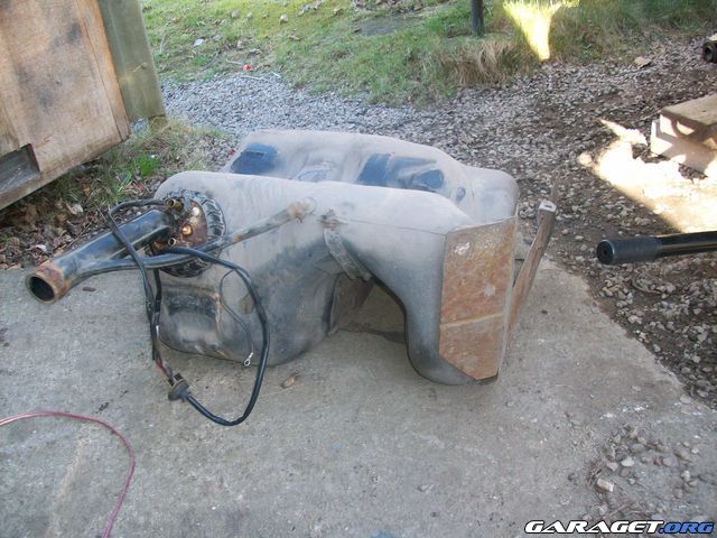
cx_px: 358
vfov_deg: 41.8
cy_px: 269
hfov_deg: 54.0
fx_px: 704
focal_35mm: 34
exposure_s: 1/60
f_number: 2.8
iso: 80
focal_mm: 5.7
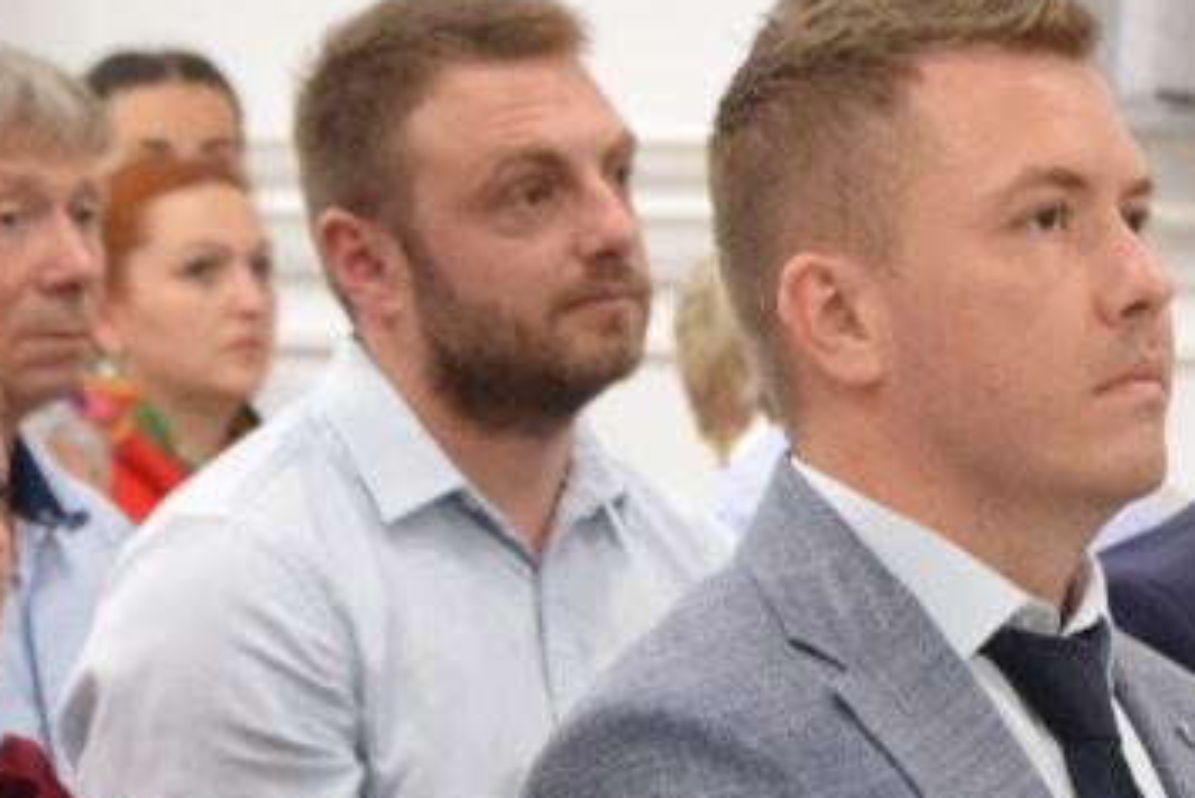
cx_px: 1888
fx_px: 10493
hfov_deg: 6.4
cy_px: 1010
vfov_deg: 4.3
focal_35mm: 316
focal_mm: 52
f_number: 4.8
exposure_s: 1/60
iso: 2500
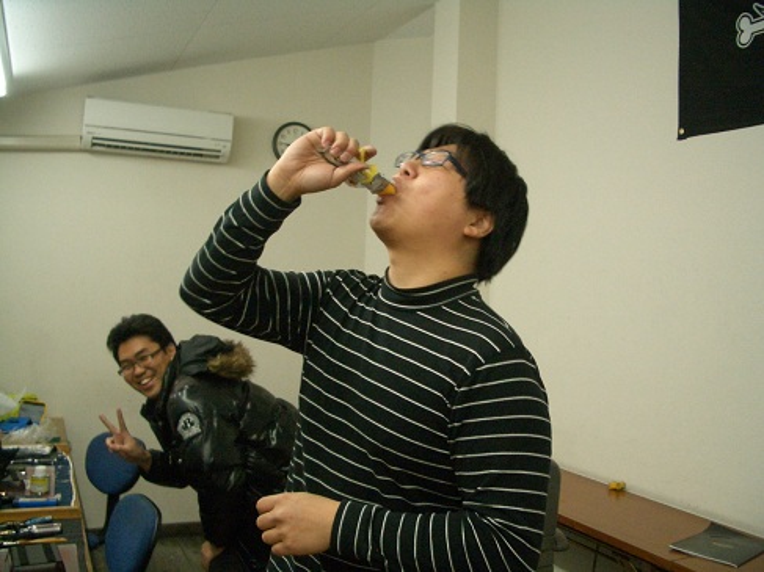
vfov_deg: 40.7
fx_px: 772
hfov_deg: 52.6
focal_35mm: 35
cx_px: 382
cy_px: 286
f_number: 2.6
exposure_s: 1/50
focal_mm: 5.8
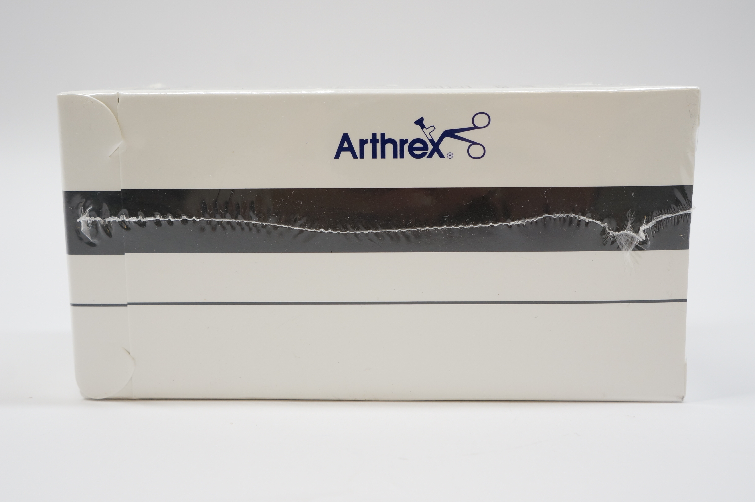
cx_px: 378
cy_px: 251
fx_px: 880
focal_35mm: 42
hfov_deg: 46.4
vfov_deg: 31.8
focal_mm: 28
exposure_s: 1/60
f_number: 6.3
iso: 400
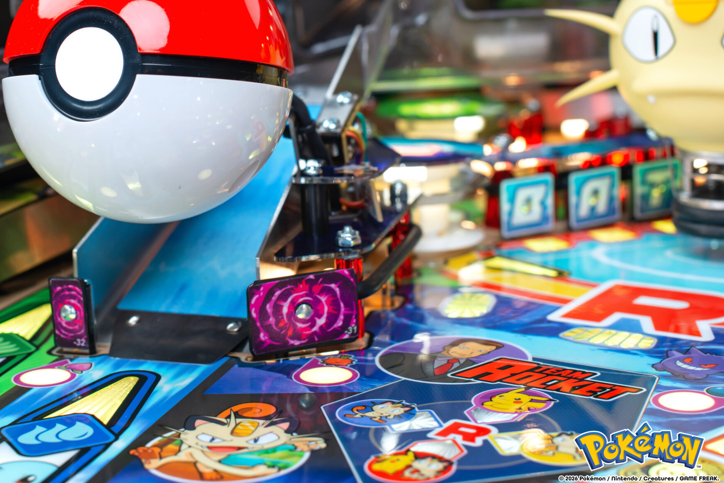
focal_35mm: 73
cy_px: 140
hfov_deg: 27.4
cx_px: 210
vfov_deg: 18.6
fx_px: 1468
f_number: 6.3
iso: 320
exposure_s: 1/80
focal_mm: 50
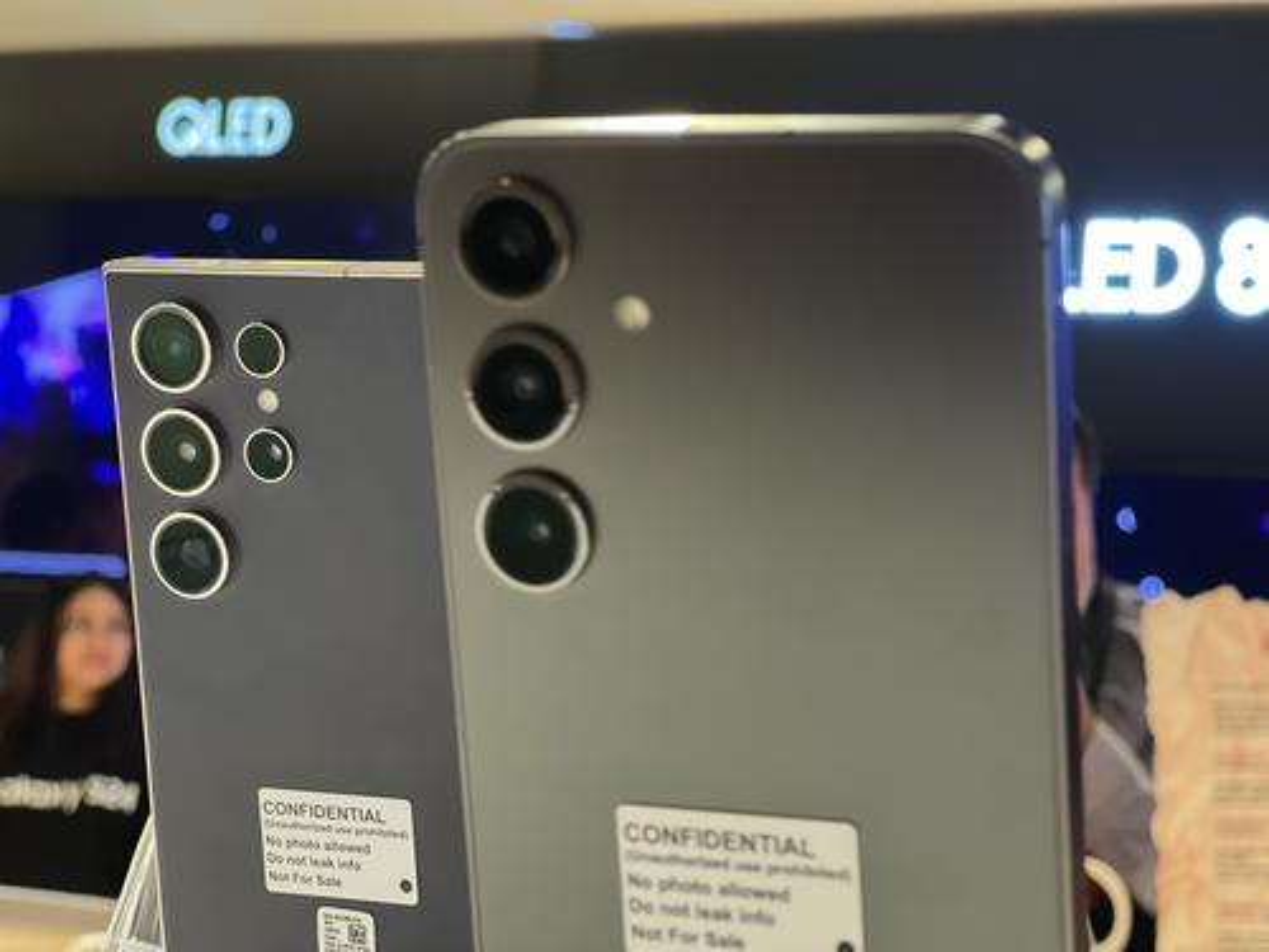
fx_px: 2823
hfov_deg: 25.3
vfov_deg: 19.1
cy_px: 476
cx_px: 634
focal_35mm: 77
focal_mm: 9
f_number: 2.8
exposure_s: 1/40
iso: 400
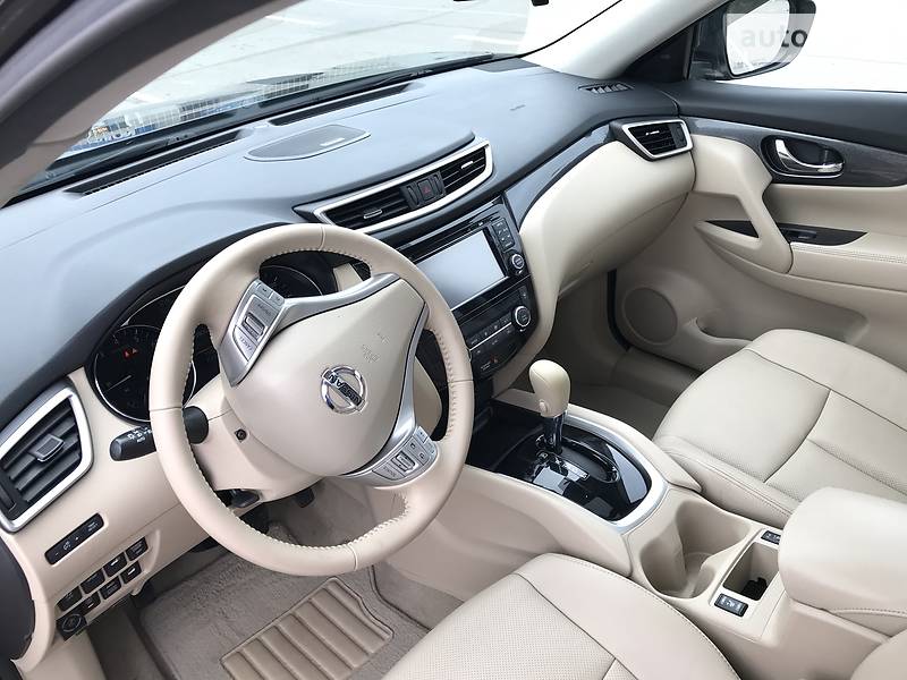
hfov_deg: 63.4
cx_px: 454
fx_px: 734
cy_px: 340
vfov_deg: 49.7
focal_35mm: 28
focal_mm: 4
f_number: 1.8
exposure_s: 1/90
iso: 20
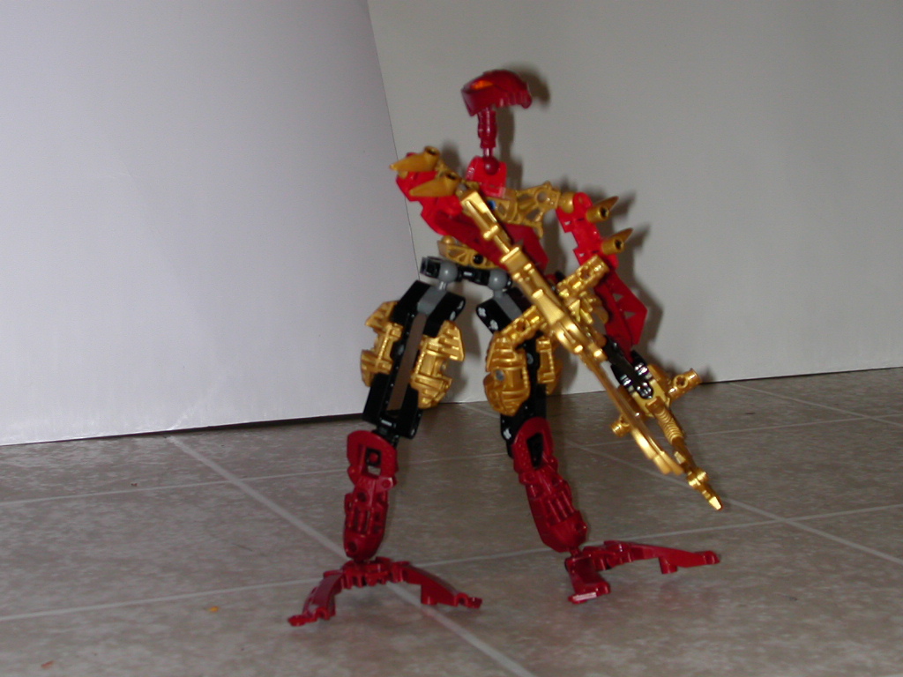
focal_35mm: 64
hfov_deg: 30.3
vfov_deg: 22.9
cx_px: 452
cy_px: 338
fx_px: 1670
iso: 100
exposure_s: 1/59.9
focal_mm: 9.7
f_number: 3.5
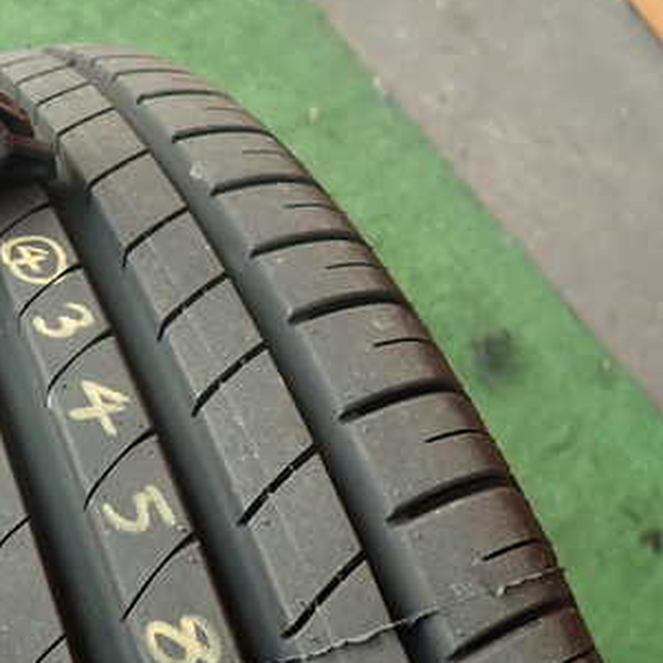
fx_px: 953
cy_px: 374
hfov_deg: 35.9
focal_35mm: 44
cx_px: 57
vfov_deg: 38.3
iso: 100
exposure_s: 1/80
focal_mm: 4.5
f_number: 2
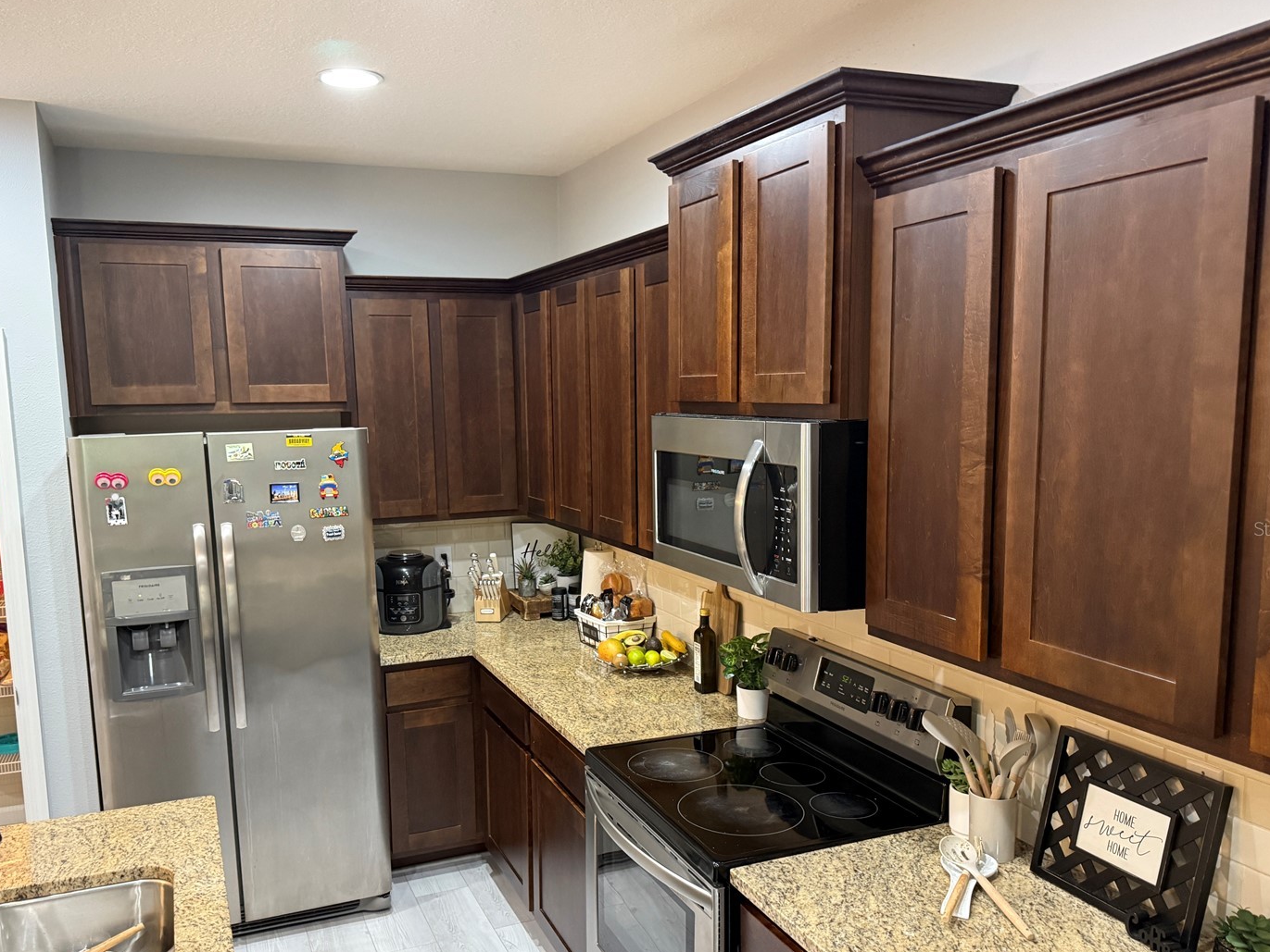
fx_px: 1028
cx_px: 600
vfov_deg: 49.7
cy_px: 528
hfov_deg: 63.4
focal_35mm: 28
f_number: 1.78
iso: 640
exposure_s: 1/60
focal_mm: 6.76
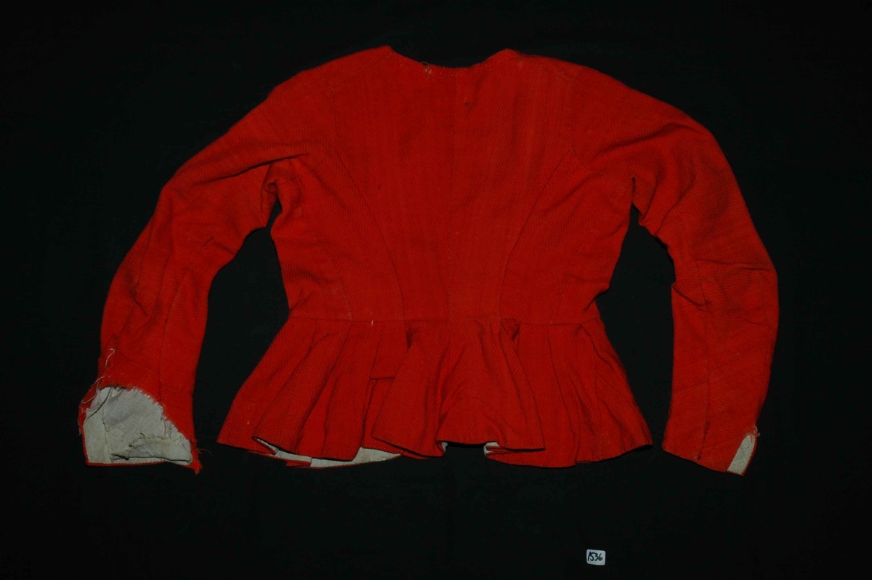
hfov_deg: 37.9
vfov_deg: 25.7
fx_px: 1271
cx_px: 436
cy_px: 290
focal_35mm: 52
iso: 200
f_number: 11
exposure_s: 1/60
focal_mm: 35
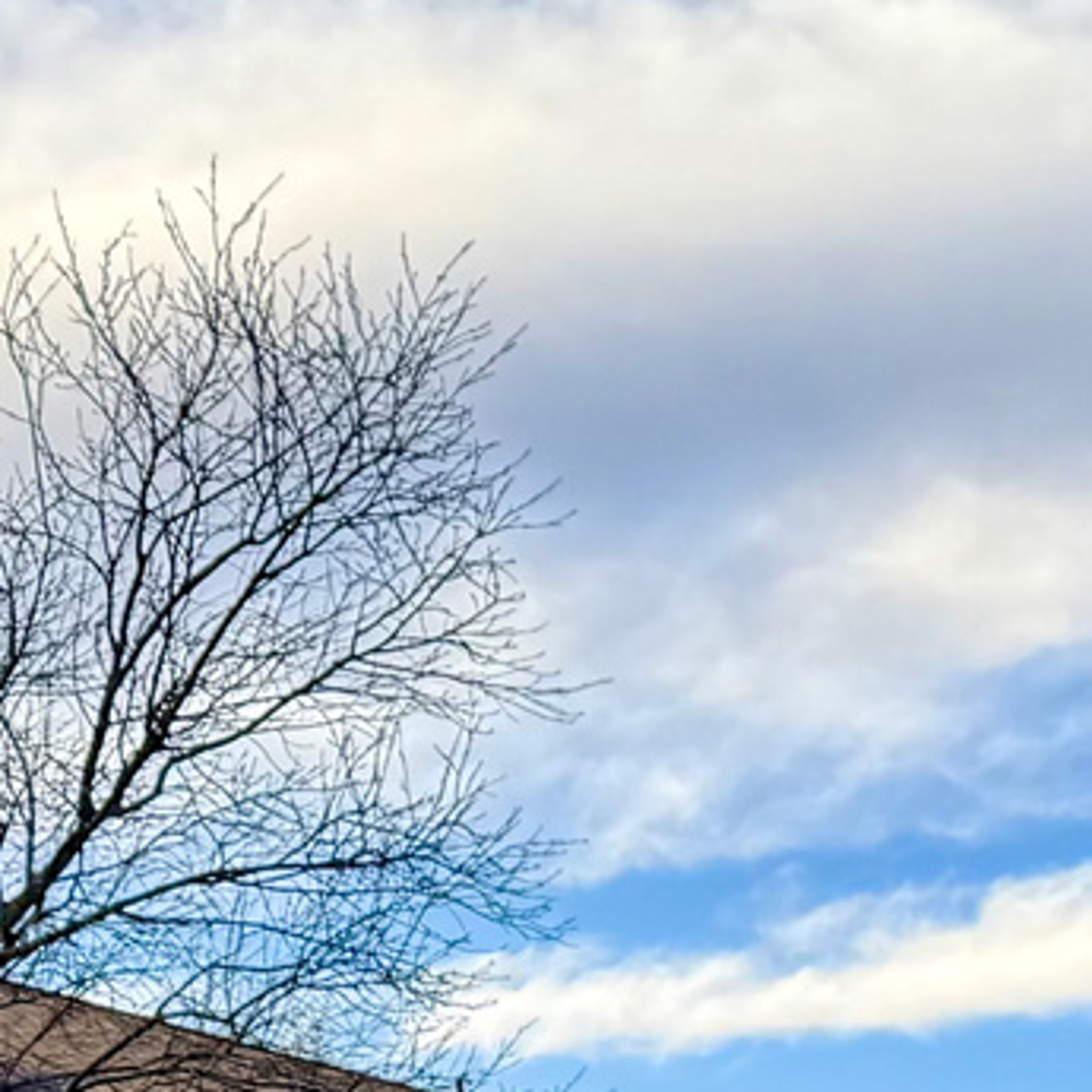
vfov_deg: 11.9
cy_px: 2383
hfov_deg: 13.7
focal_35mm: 126
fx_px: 4497
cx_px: 1086
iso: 100
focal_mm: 6.76
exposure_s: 1/665
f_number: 1.78
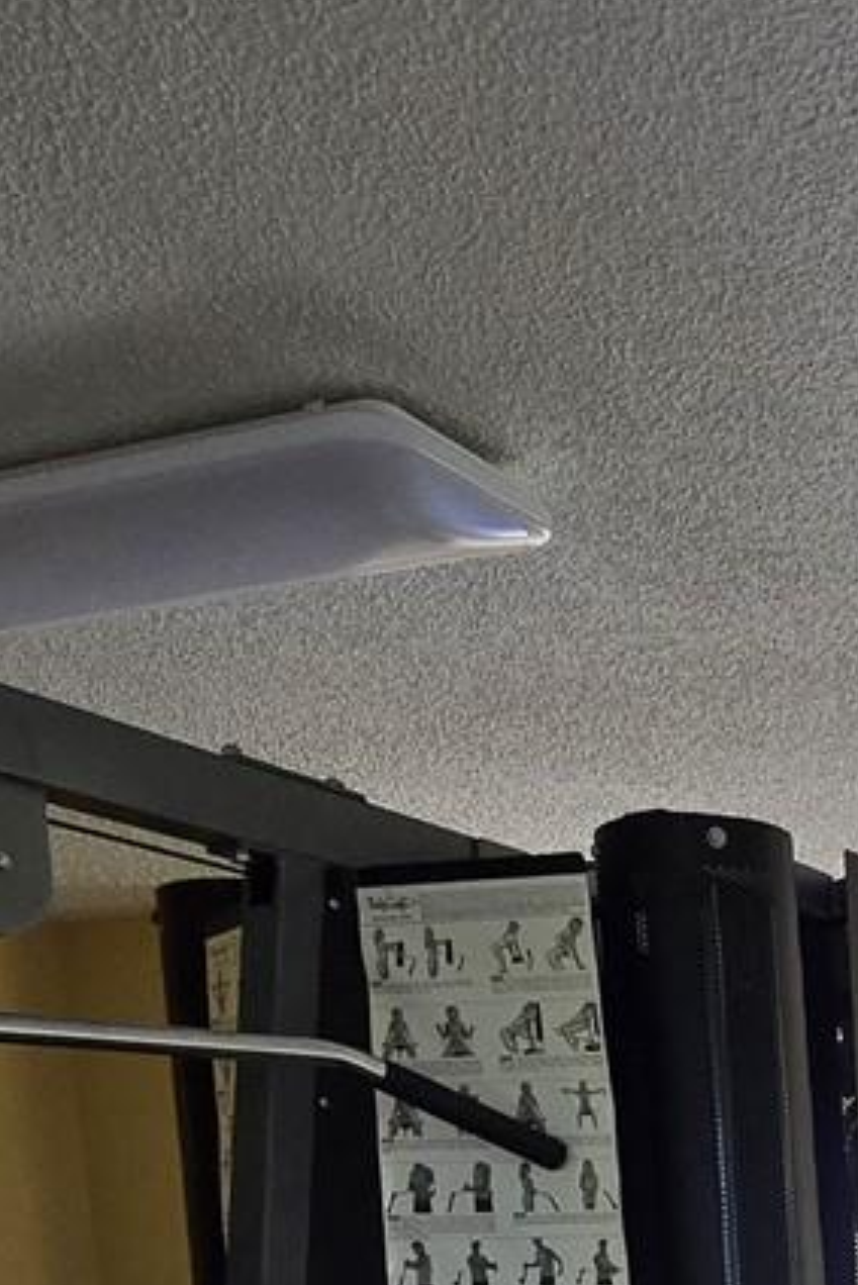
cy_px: 1552
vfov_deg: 32.1
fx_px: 1822
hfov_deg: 22.3
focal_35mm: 51
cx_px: 1255
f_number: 2.2
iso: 250
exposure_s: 1/60
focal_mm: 2.2
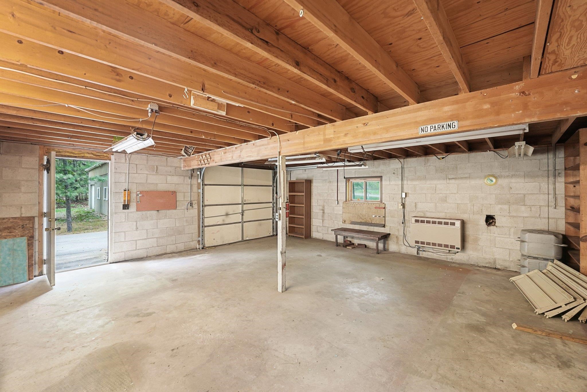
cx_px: 294
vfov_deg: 81.3
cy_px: 196
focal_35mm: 14
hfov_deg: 104.2
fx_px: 228
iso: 2500
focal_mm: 14
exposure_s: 1/15
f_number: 4.5
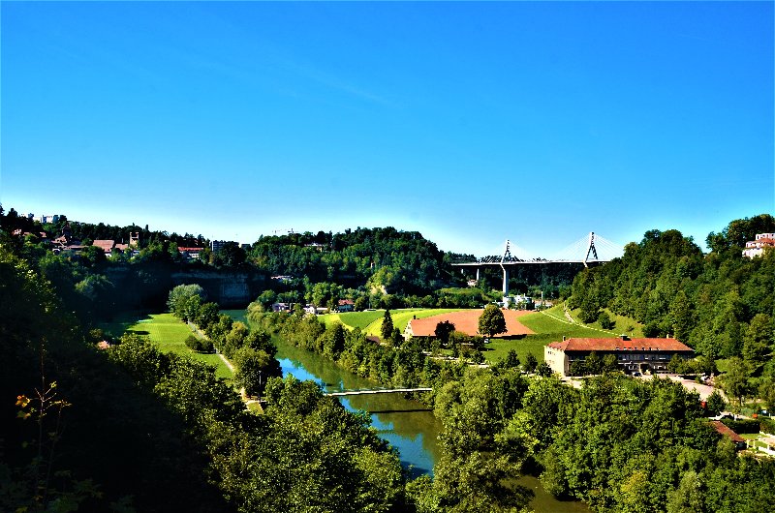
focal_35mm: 27
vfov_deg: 47.7
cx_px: 388
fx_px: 580
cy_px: 256
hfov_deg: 67.5
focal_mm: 18
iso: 320
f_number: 10
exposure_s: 1/200
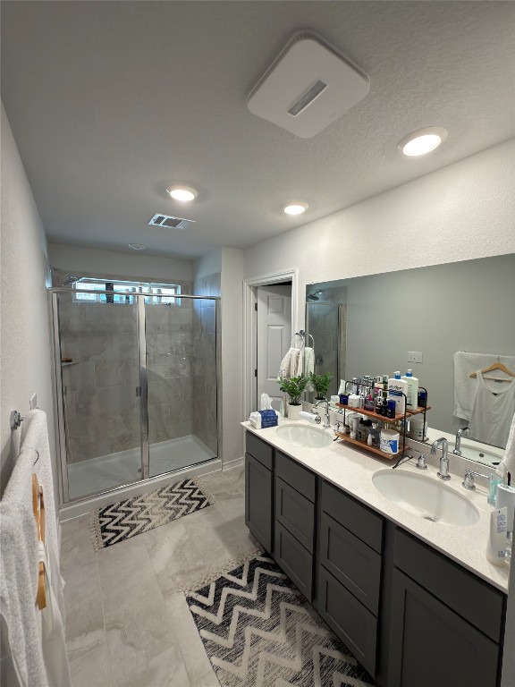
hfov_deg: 85.7
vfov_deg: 102.1
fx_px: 278
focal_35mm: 14
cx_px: 258
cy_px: 344
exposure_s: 1/40
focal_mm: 2.22
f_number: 2.2
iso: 40
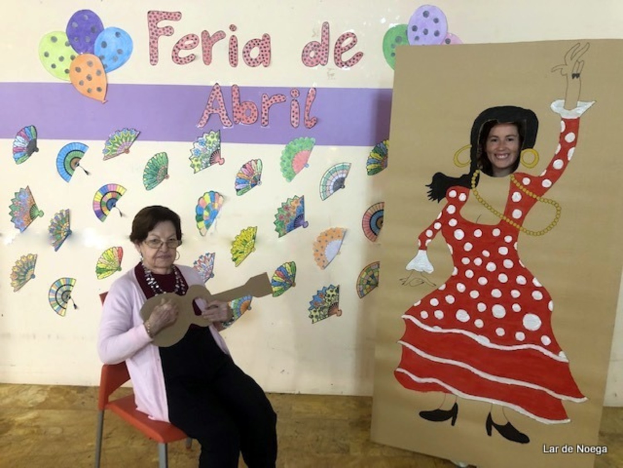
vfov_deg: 49.7
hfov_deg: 63.4
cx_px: 312
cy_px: 234
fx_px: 504
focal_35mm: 28
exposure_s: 1/14
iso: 100
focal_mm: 4
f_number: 1.8
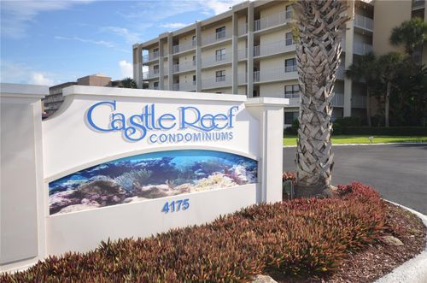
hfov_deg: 62.0
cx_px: 214
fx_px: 355
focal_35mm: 30
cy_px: 142
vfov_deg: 43.4
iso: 100
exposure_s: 1/250
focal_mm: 20
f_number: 5.6
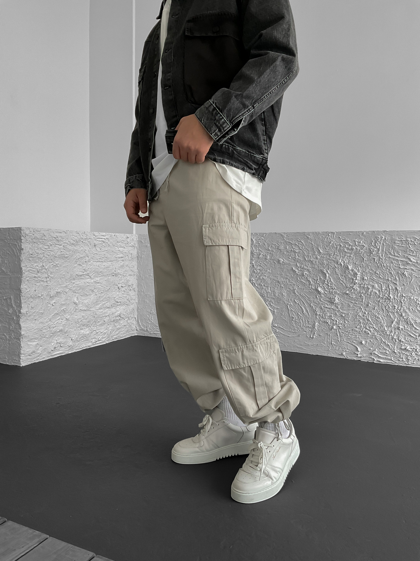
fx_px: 469
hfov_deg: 48.2
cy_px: 280
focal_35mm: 29
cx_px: 210
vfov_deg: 61.7
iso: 64
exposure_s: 1/120
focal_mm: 3
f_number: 1.8
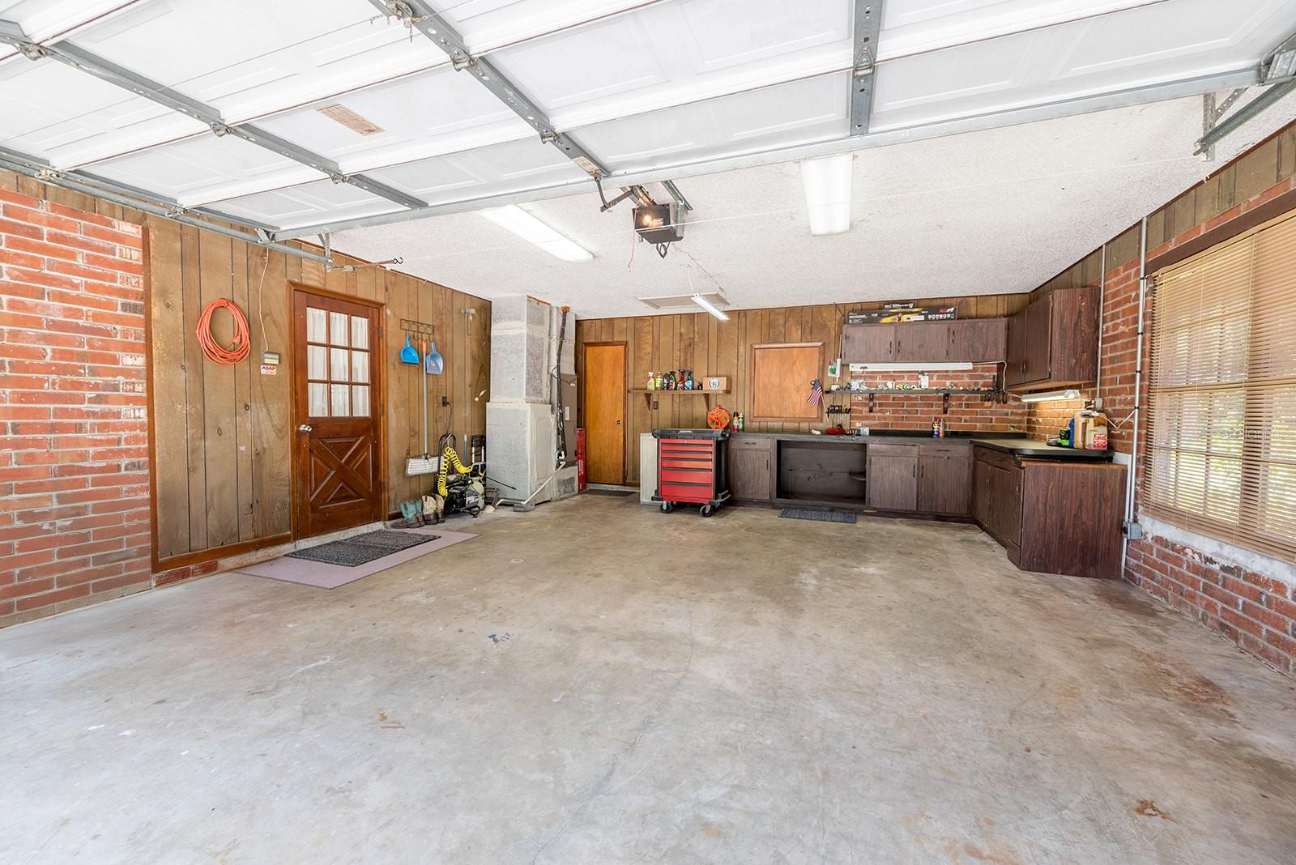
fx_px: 504
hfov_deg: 104.2
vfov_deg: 81.3
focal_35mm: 14
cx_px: 648
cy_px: 432
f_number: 8
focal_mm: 14
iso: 320
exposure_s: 1/100
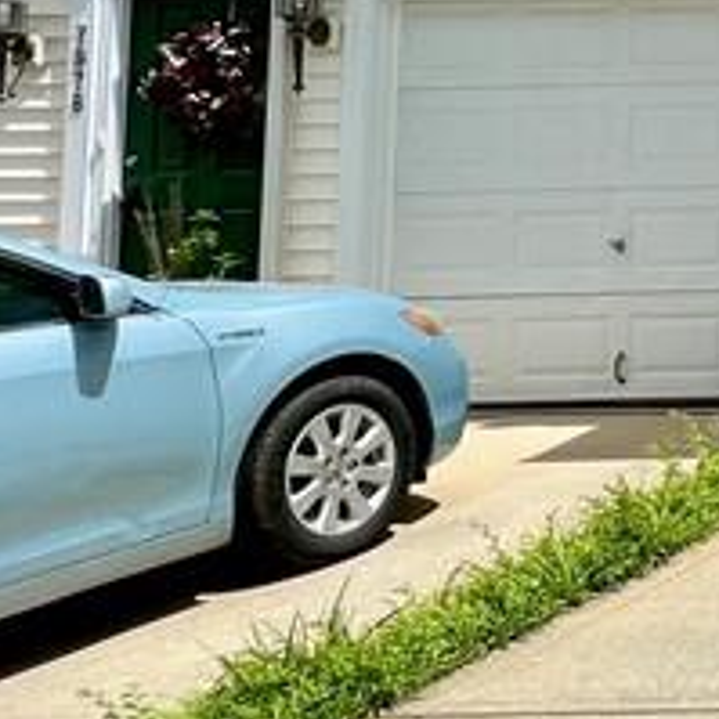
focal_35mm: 59
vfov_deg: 28.1
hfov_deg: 16.5
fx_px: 1386
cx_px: 1611
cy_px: 90
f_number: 1.8
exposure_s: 1/1647
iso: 32
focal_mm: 1.57
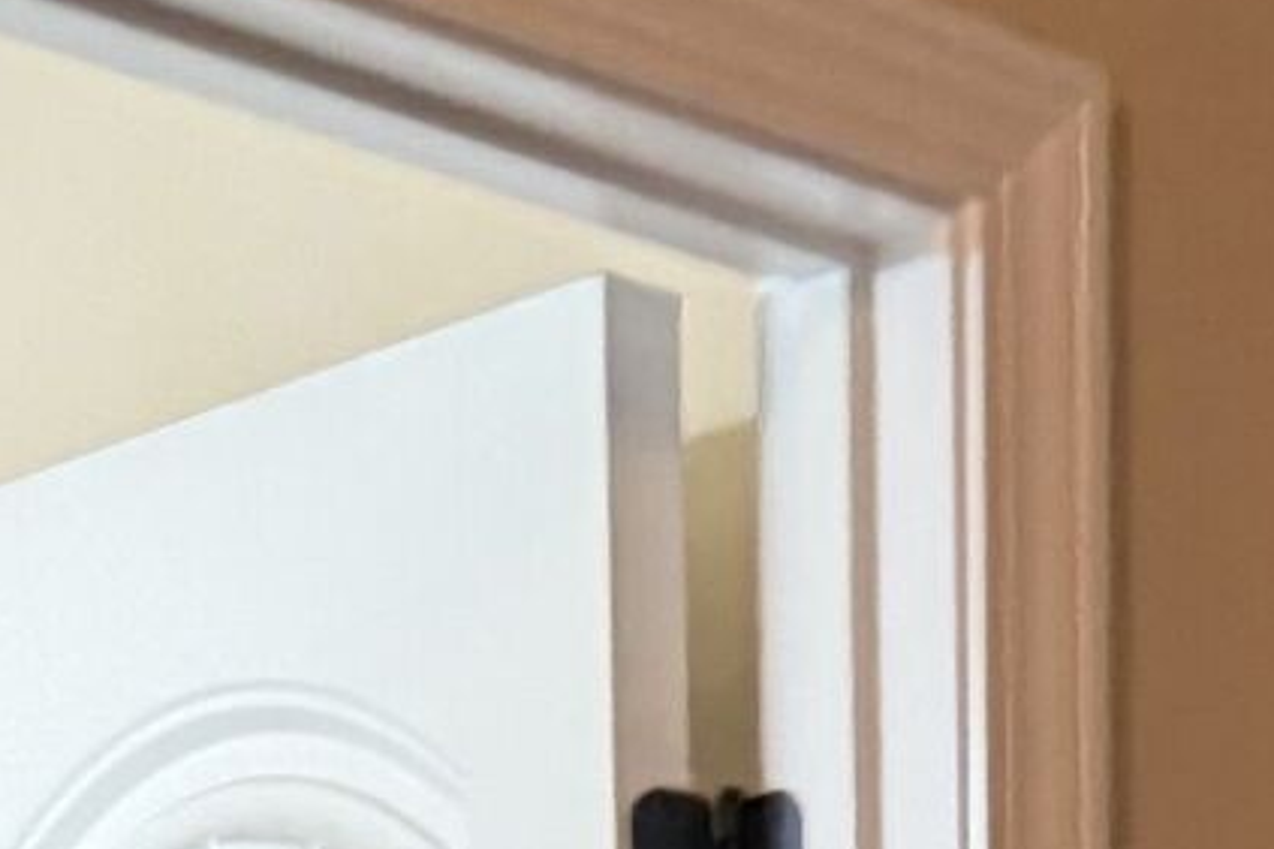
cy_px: 2941
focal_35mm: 136
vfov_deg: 7.9
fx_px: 4813
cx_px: 1919
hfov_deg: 14.1
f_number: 1.78
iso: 250
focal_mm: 6.76
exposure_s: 1/60
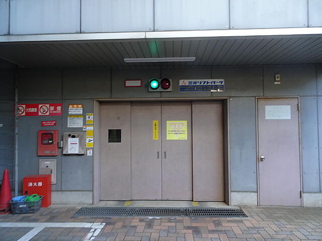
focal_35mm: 24
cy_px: 120
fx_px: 223
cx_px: 161
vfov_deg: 56.8
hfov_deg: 71.6
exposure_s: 1/30
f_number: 3.5
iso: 125
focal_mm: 4.13
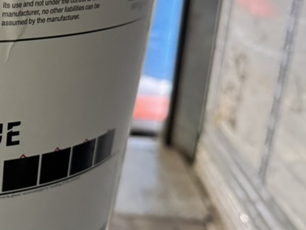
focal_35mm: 63
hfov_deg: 26.1
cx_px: -93
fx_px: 557
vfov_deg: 23.3
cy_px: 120
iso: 800
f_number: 1.78
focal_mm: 6.76
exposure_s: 1/40
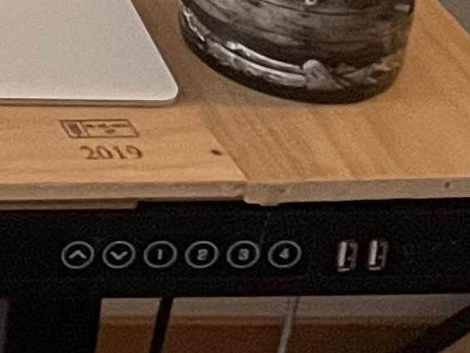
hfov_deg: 8.8
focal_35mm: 186
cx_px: -934
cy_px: -637
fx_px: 2525
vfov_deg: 7.2
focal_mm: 4.2
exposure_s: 1/25
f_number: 1.6
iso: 640
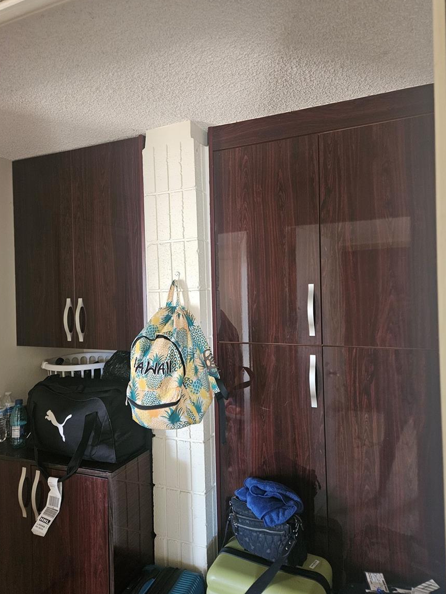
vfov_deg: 71.6
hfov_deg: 56.8
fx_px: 412
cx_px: 225
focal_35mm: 24
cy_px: 296
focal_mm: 5.4
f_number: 1.8
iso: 500
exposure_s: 1/30
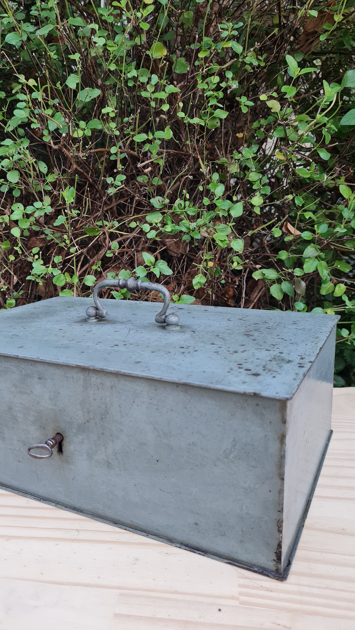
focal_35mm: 29
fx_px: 485
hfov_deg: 39.8
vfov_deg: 66.1
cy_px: 313
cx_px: 125
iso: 160
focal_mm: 5.4
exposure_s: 1/100
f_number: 1.8
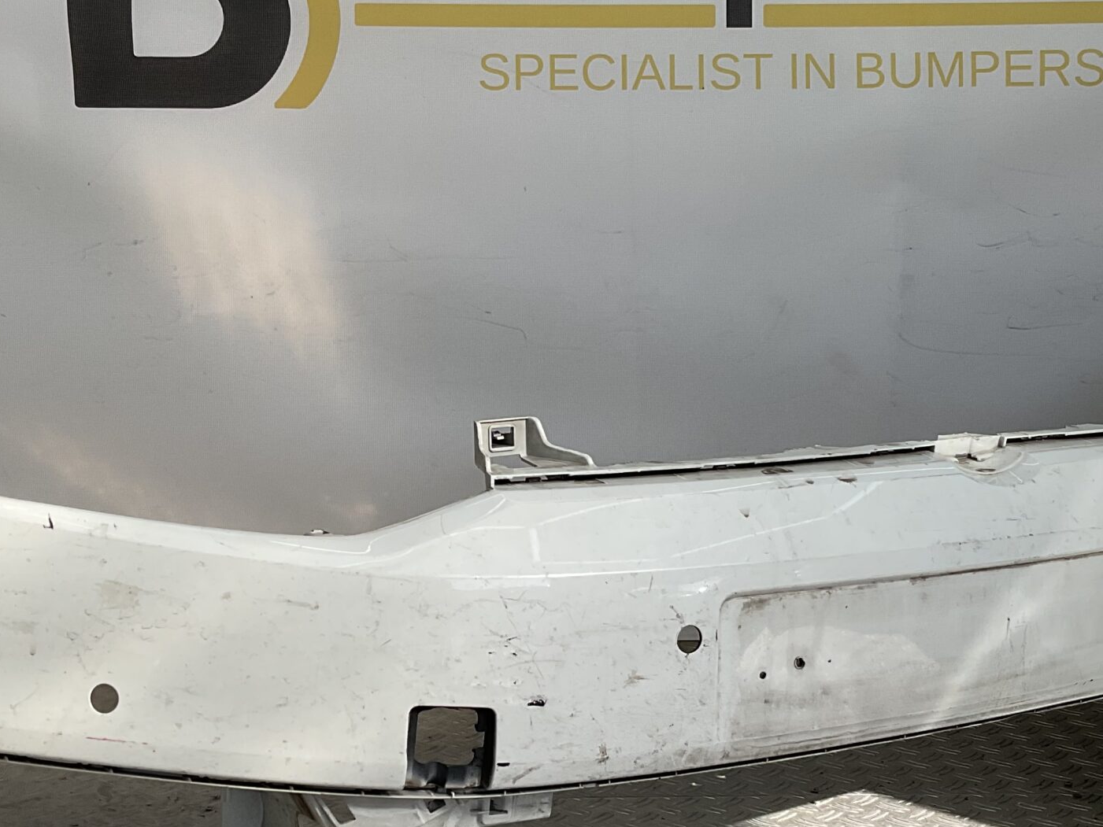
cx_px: 561
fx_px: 1689
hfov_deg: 36.2
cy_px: 503
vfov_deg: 27.5
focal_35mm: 53
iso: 16
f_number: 1.8
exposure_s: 1/883
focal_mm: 3
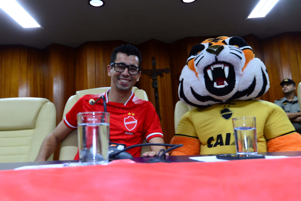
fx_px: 293
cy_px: 100
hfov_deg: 54.4
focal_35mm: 35
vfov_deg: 37.9
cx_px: 150
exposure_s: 1/60
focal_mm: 35
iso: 2500
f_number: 5.6
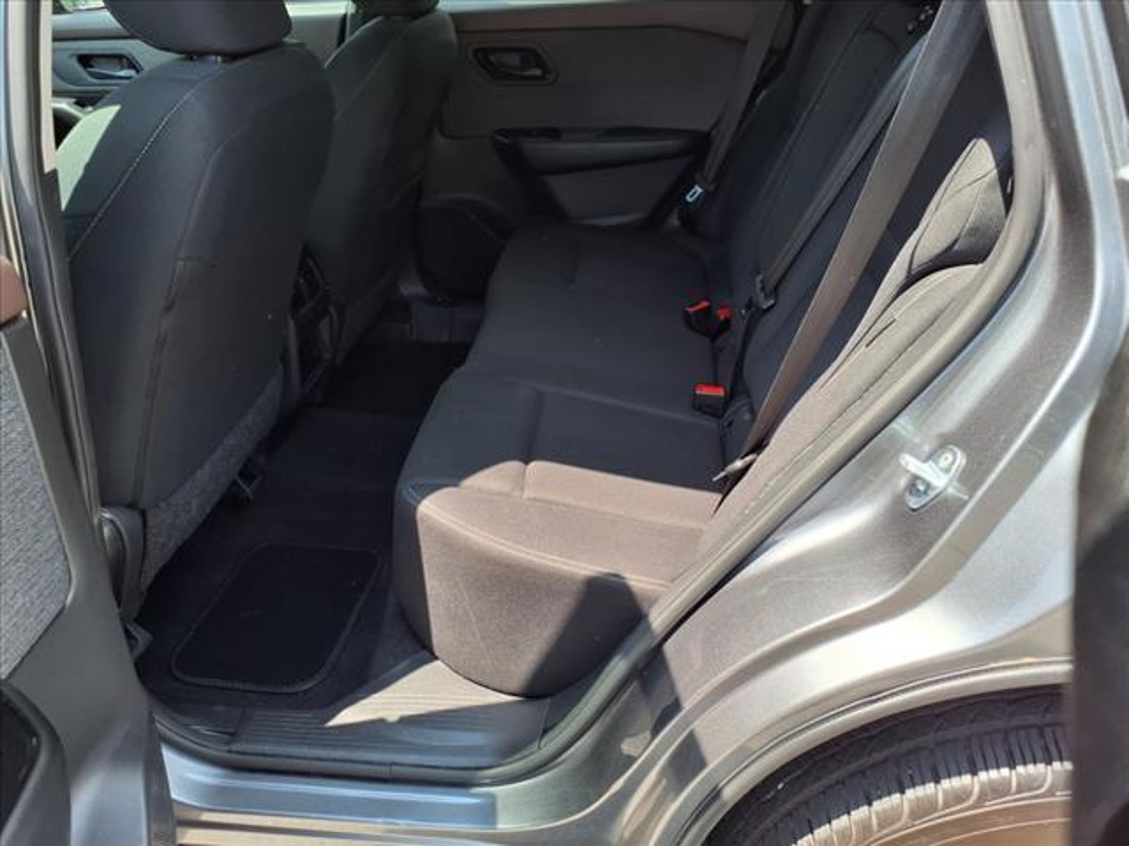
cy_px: 423
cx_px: 564
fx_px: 881
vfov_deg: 51.4
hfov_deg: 65.3
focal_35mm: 27
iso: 40
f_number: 1.9
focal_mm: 3.58
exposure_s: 1/208
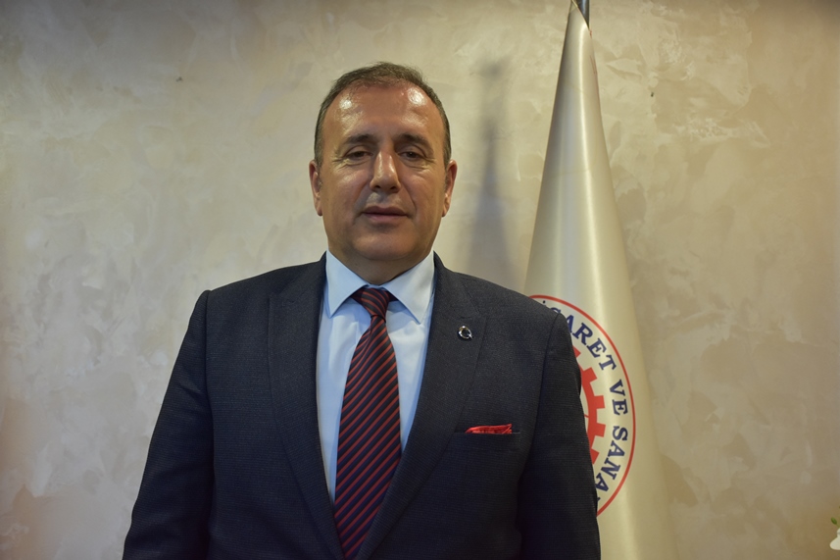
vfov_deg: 29.9
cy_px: 280
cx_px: 420
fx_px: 1050
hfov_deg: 43.6
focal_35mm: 45
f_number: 4
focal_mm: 30
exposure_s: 1/60
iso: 800
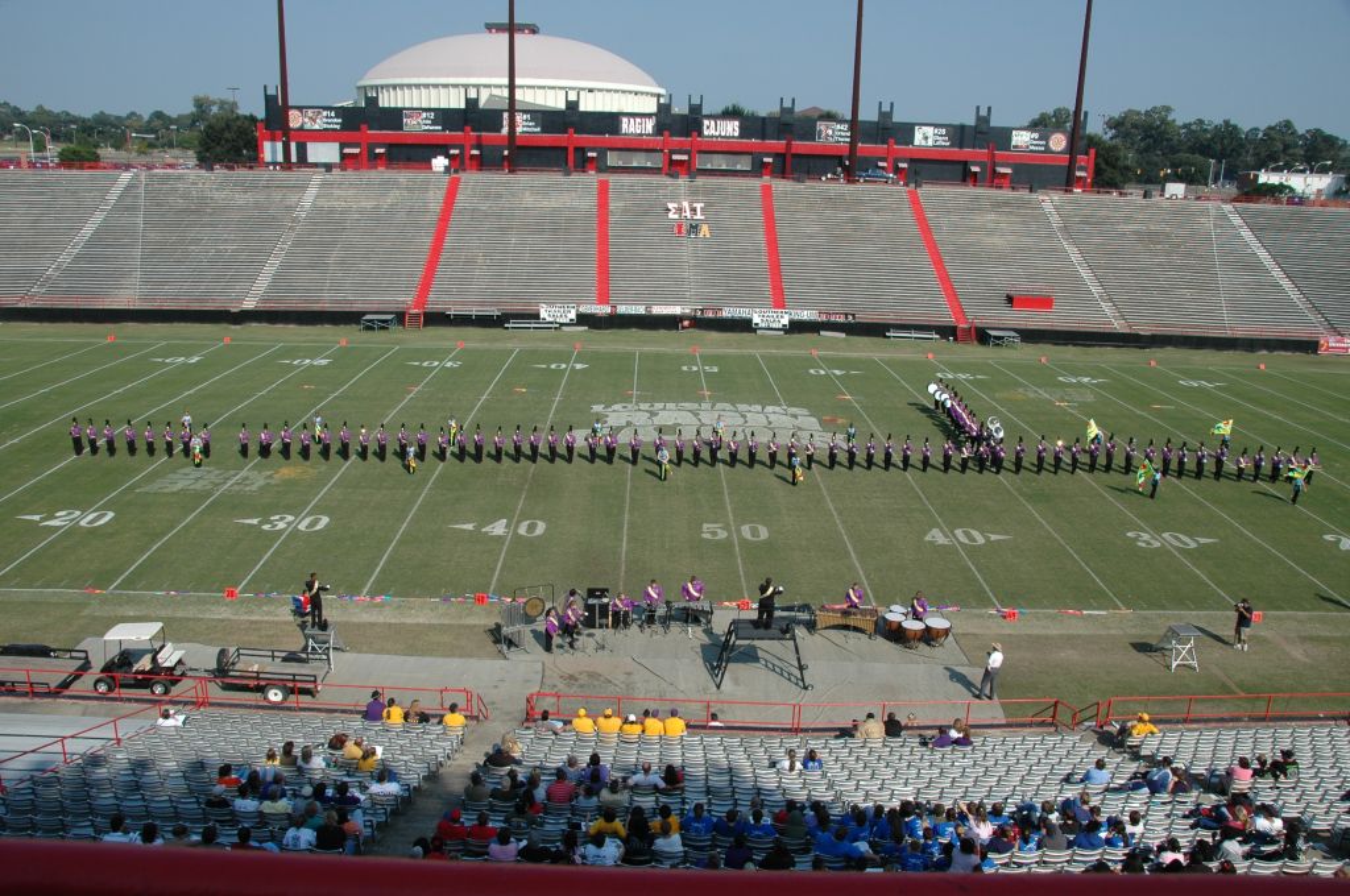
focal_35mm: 30
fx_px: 1124
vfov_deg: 43.5
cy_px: 448
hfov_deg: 62.0
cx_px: 675
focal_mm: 20
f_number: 10
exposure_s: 1/400
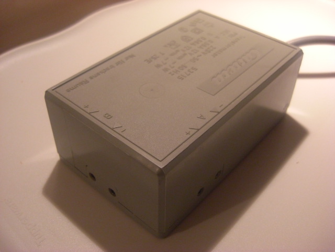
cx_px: 168
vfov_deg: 37.7
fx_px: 368
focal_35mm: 38
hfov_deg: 49.0
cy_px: 126
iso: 400
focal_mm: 7.9
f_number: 2.8
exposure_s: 1/100
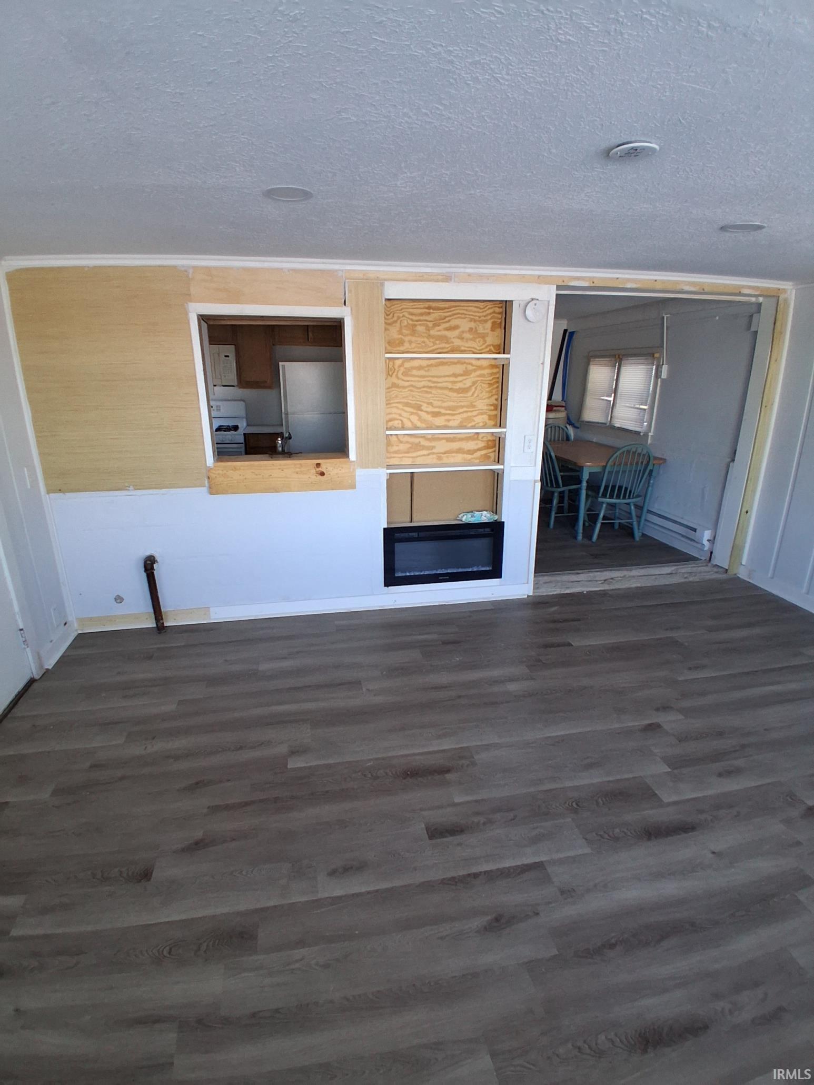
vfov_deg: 91.0
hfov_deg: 74.7
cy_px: 542
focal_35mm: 17
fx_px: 533
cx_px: 407
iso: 160
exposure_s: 1/120
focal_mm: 1.4
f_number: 2.2
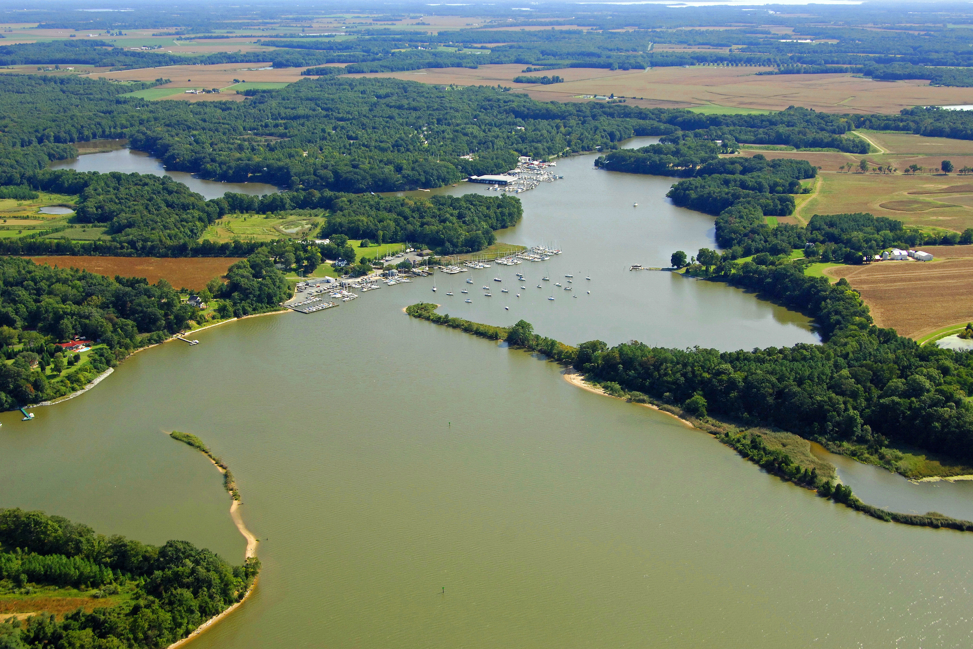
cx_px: 481
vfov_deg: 30.2
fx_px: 1203
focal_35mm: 45
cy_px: 320
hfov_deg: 44.0
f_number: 6.3
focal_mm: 29
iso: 400
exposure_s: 1/1000
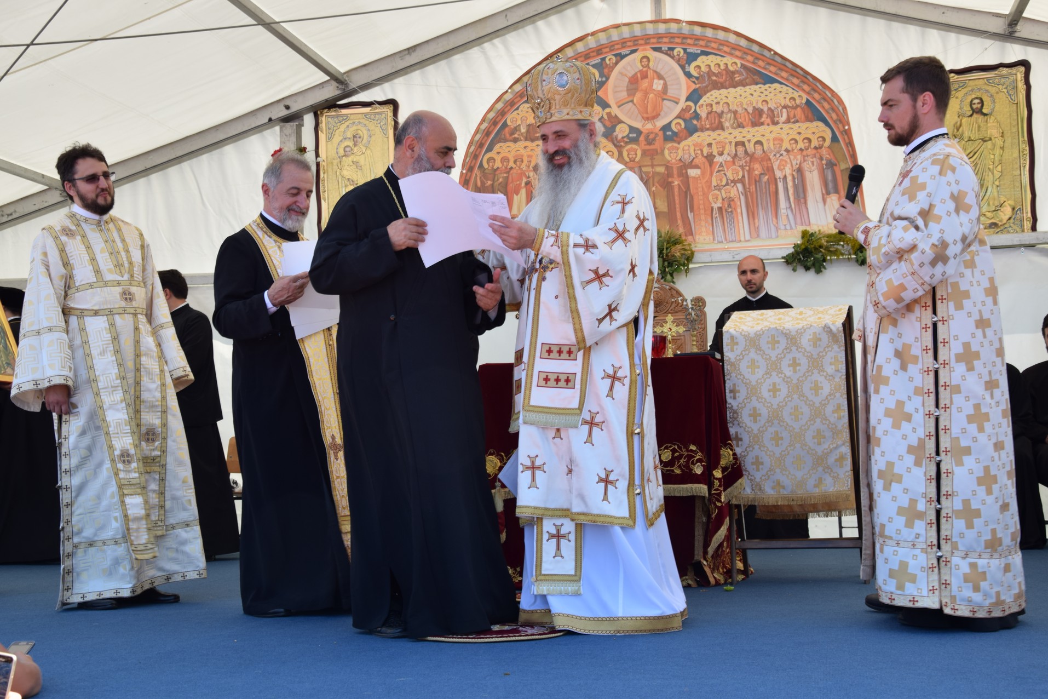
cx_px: 524
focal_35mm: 51
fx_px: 1485
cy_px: 350
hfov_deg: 38.9
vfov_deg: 26.5
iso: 100
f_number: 8
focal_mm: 34
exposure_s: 1/80
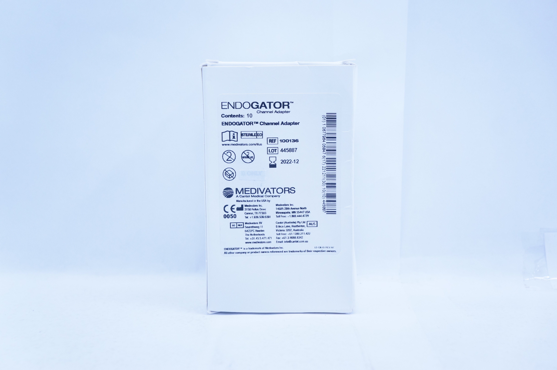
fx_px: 835
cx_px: 278
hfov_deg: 36.9
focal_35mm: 54
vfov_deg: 25.0
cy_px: 185
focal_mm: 36
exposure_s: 1/250
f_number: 4.5
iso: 800
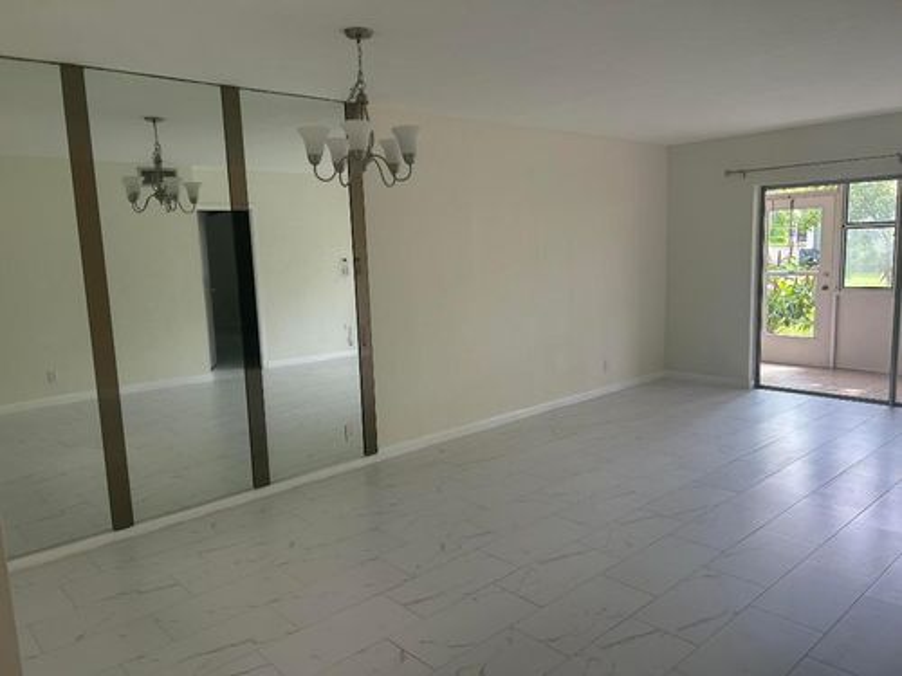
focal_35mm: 26
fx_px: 677
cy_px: 338
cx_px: 451
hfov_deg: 67.3
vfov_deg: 53.1
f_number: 1.5
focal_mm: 5.7
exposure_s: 1/121
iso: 80
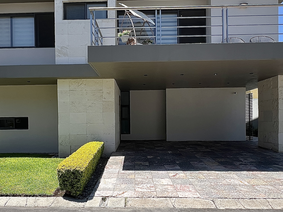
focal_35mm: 26
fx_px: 213
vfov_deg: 52.7
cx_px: 131
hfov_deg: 67.2
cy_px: 127
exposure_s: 1/951
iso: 32
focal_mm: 1.57
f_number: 1.8
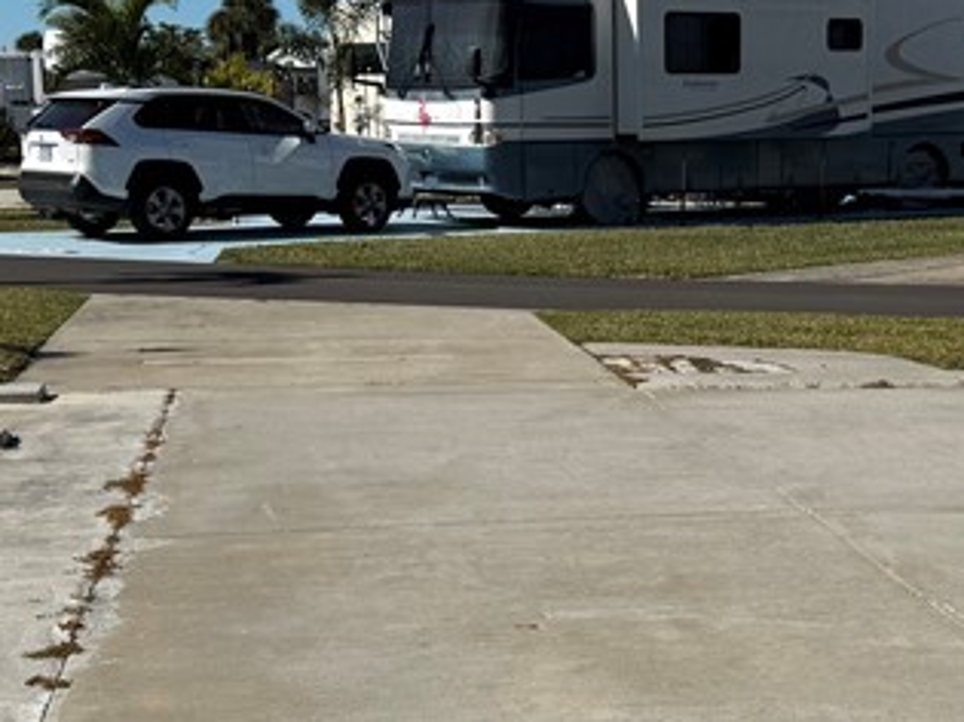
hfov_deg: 24.9
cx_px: 658
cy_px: 532
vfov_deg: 18.8
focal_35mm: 78
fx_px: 2171
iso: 80
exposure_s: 1/10309
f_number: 1.78
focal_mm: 6.76
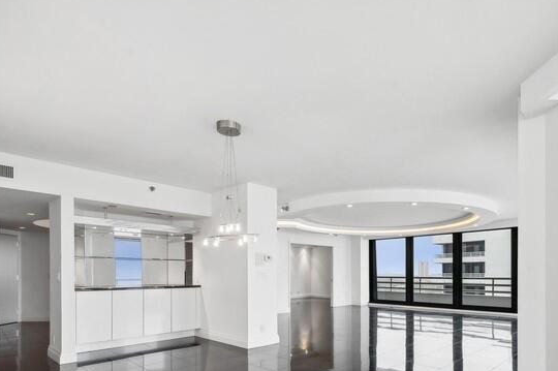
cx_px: 338
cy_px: 278
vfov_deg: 58.6
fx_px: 310
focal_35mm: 20
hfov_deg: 82.9
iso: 100
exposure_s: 1/5
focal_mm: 12
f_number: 8
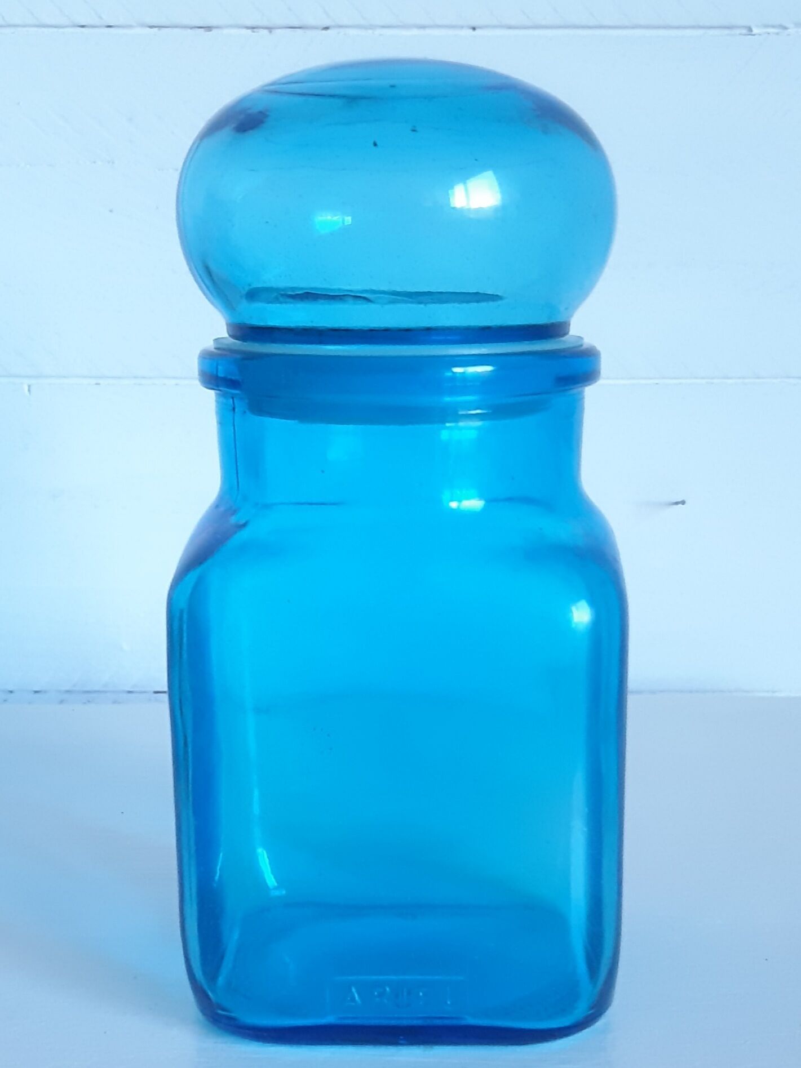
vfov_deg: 65.3
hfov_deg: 51.3
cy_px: 534
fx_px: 833
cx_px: 400
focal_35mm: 27
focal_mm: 3.93
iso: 200
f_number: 1.7
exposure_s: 1/50
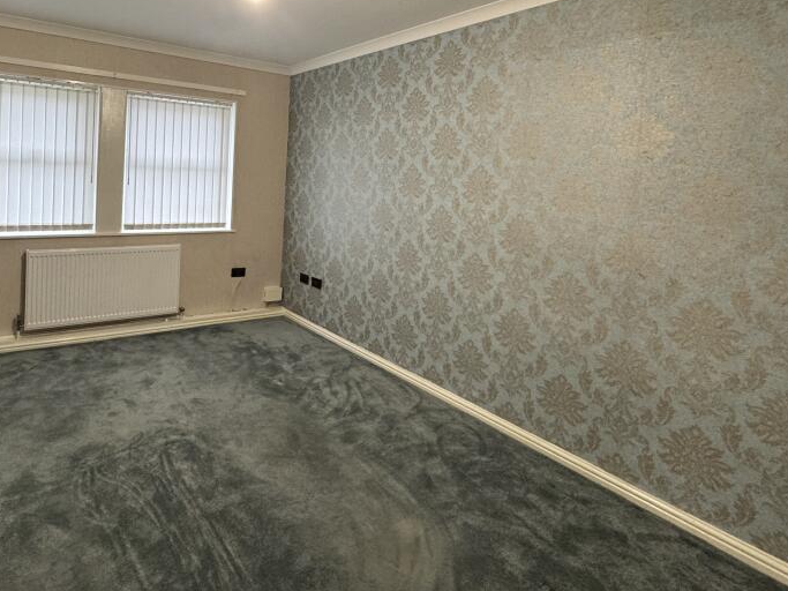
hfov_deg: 76.7
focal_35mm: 21
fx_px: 478
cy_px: 186
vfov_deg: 61.5
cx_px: 269
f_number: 2.2
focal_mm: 2.22
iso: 250
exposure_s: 1/50
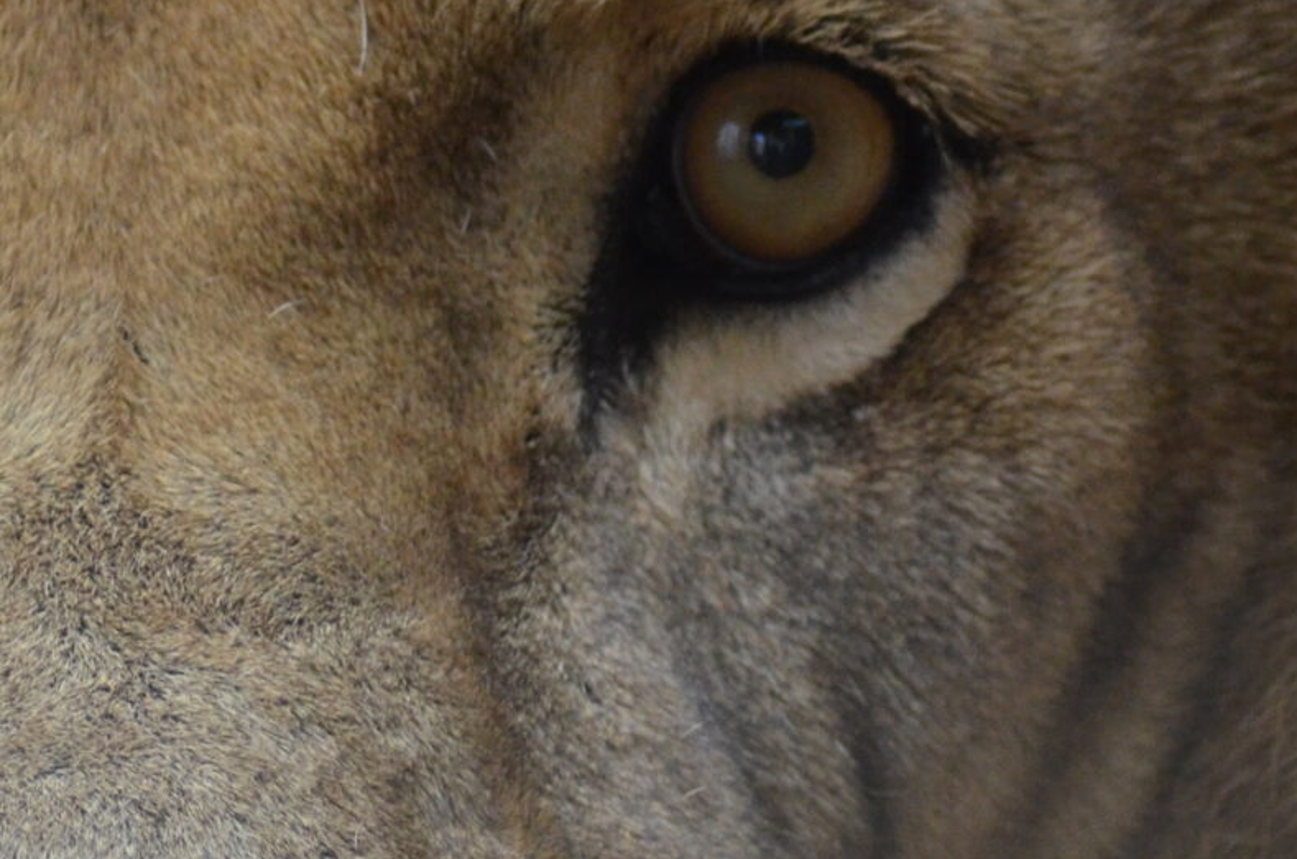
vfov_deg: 2.3
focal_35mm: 584
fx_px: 21002
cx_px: 263
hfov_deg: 3.5
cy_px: 629
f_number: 4.2
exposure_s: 1/250
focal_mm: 120
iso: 1600
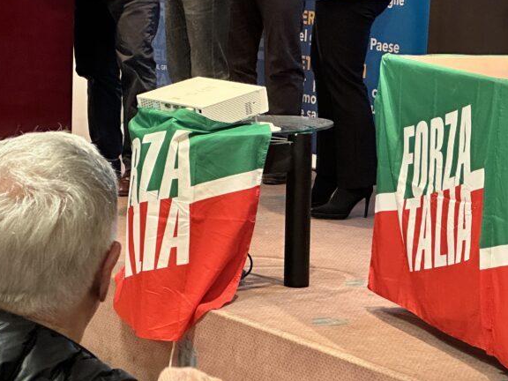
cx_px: 163
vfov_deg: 10.8
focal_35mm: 137
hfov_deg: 14.4
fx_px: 2011
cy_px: 47
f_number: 2.8
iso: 500
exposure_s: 1/50
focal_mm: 9
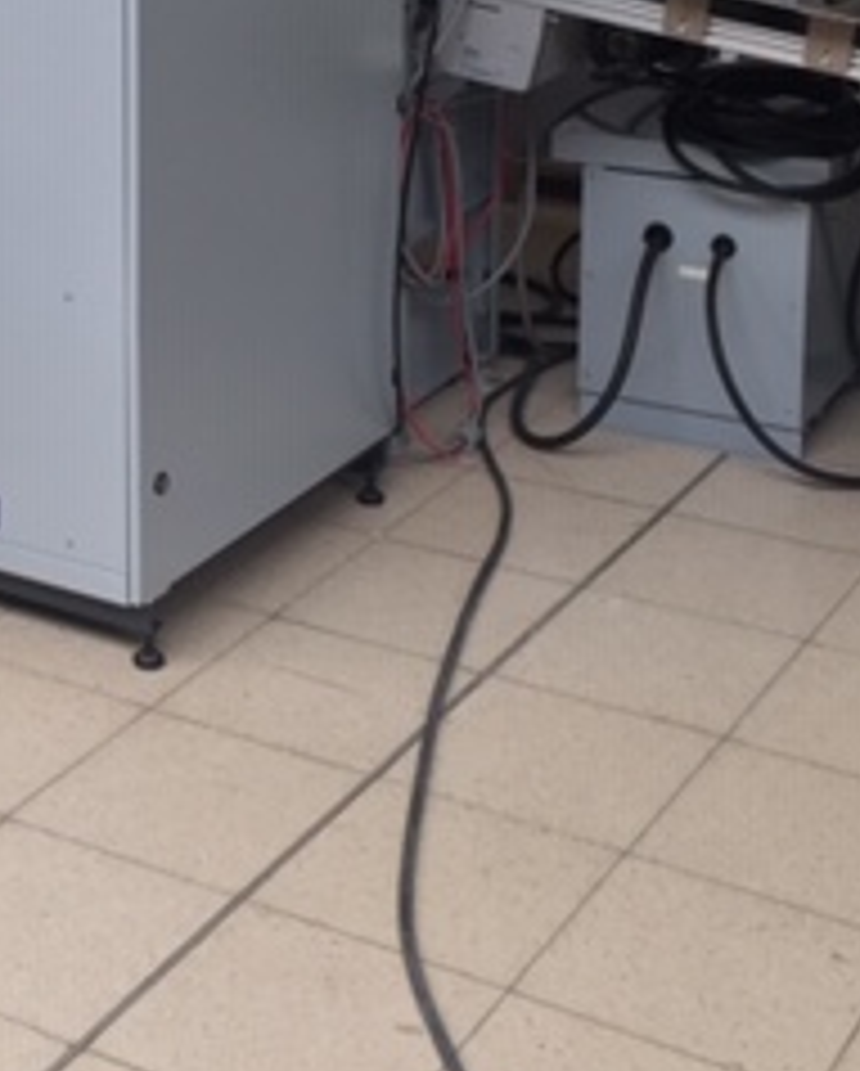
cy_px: 50
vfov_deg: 24.1
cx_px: 95
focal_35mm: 76
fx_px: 2413
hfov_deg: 19.8
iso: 32
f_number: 2.2
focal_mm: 4.15
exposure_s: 1/100
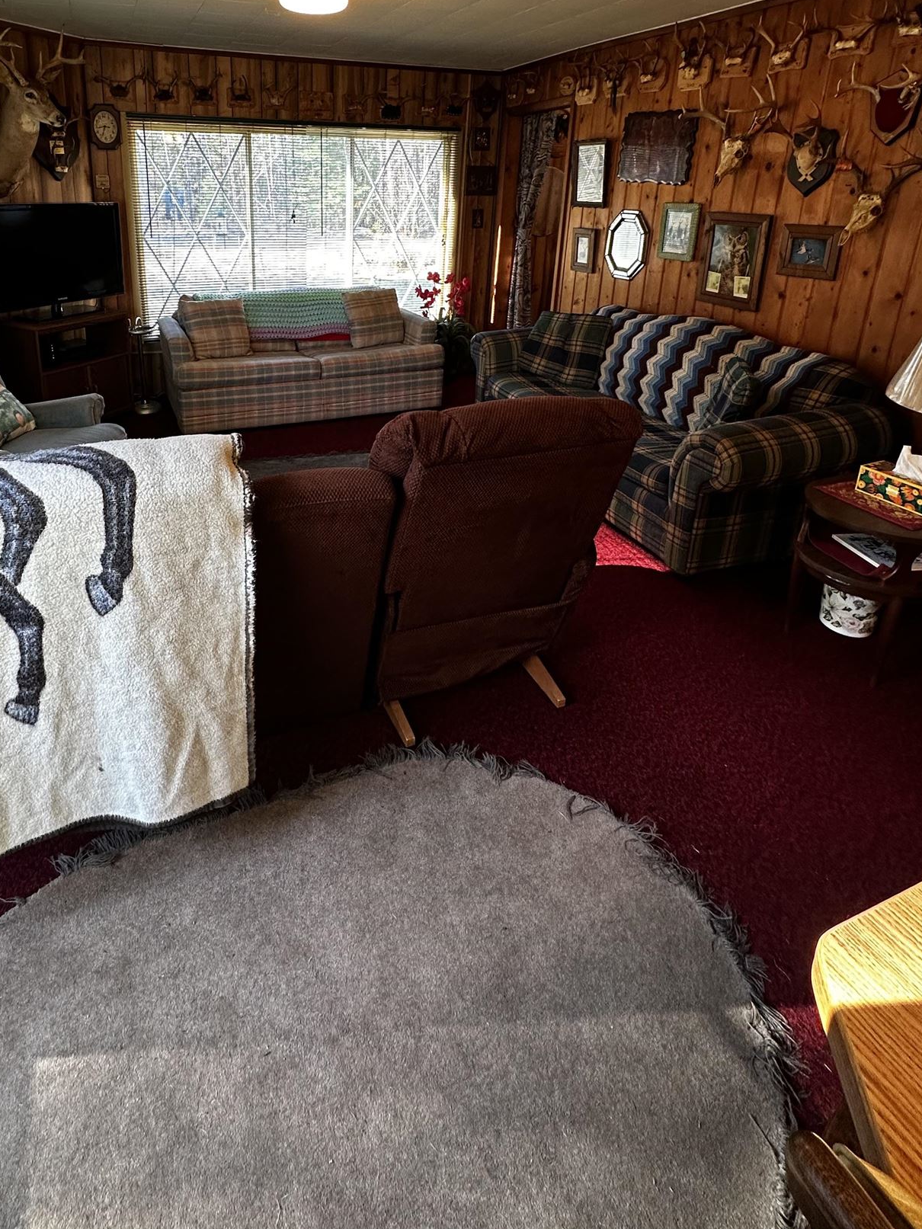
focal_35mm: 20
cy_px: 398
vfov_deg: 78.8
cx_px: 360
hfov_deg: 65.2
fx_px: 710
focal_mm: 2.22
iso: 160
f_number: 2.2
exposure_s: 1/60
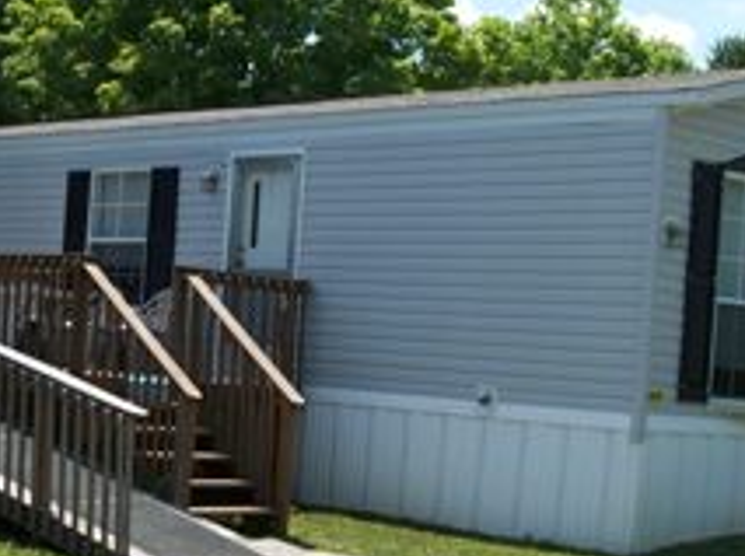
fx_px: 1697
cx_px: 287
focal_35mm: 79
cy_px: 325
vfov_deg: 18.6
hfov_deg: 24.7
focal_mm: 7.1
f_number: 3.2
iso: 64
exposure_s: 1/698
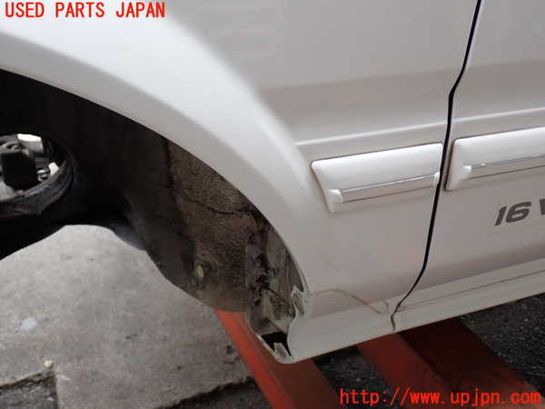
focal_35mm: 38
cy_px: 204
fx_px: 598
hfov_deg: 49.0
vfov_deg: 37.7
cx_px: 272
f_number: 2.7
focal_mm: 6.83
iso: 100
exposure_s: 1/100
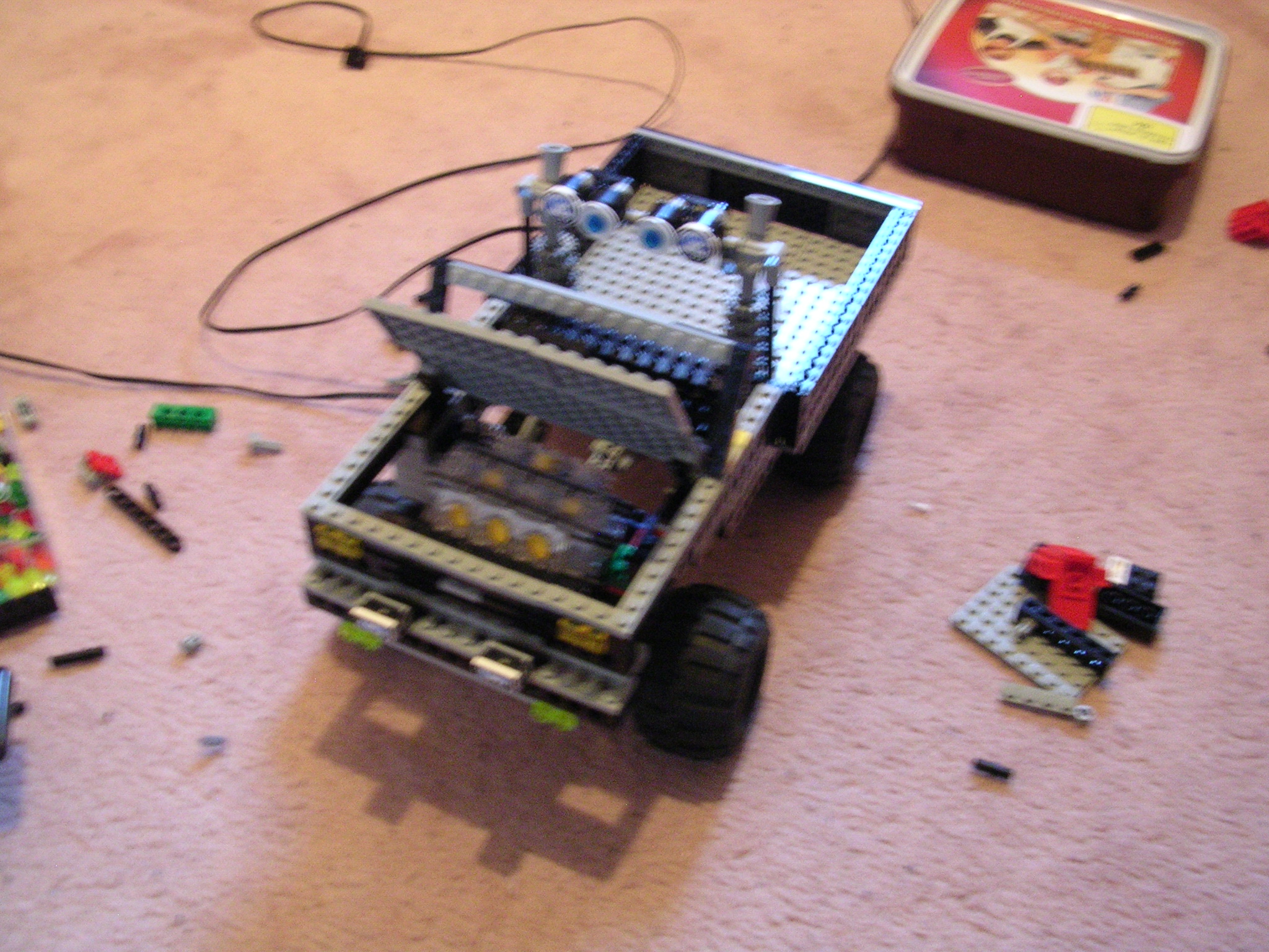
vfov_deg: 37.7
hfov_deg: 49.0
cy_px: 476
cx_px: 634
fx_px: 1393
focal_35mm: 38
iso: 400
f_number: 2.8
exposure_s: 1.01
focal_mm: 5.8
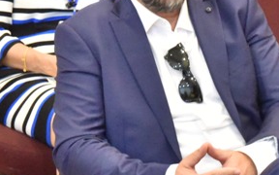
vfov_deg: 5.1
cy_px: -38
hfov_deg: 8.3
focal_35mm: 254
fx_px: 1931
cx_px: 153
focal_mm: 70
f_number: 10
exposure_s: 1/20
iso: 10000
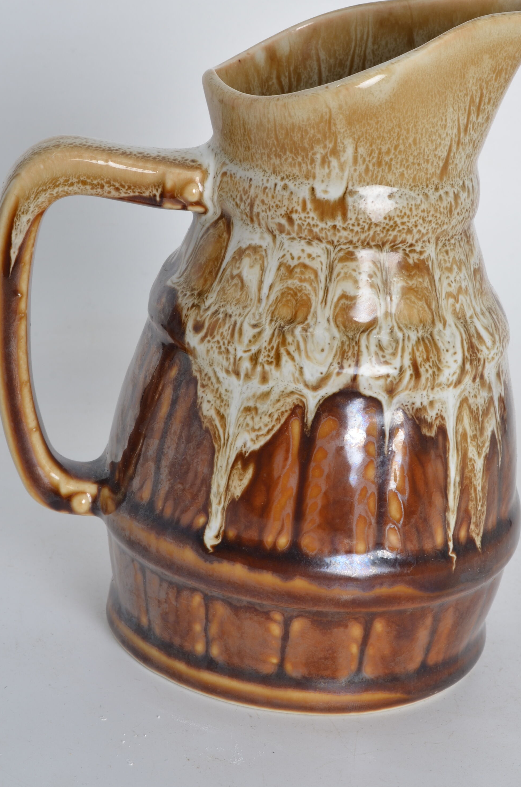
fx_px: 2050
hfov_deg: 14.5
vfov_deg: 21.7
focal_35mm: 94
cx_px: 264
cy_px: 340
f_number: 14
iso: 100
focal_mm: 50
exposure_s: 1/125
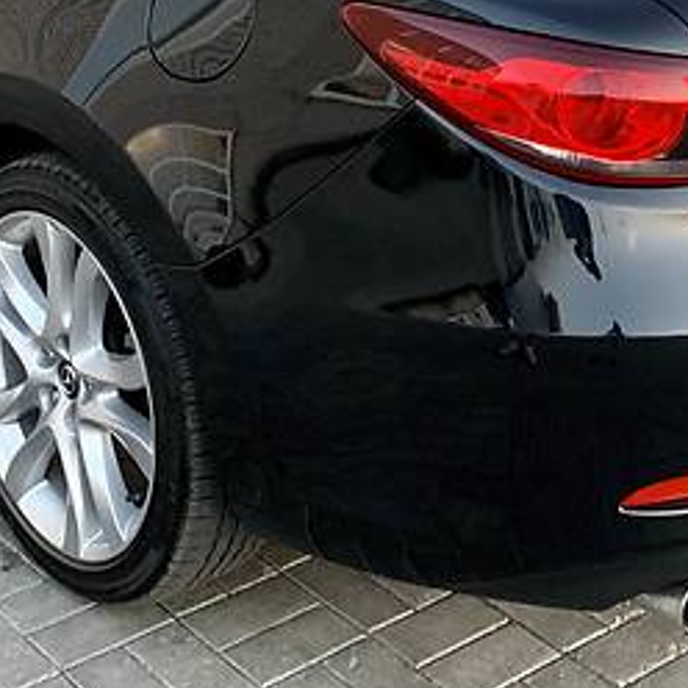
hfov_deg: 23.3
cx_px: 239
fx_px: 1664
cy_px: 50
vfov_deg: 22.7
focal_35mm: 74
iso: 125
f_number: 1.8
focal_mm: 4.2
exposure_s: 1/60
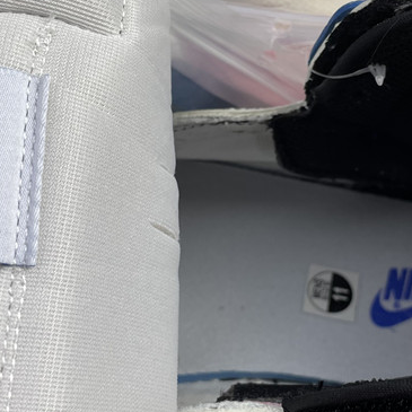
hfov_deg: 27.1
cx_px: 282
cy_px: 208
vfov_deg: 27.3
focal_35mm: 63
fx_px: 848
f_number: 1.6
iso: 32
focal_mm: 4.2
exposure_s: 1/100
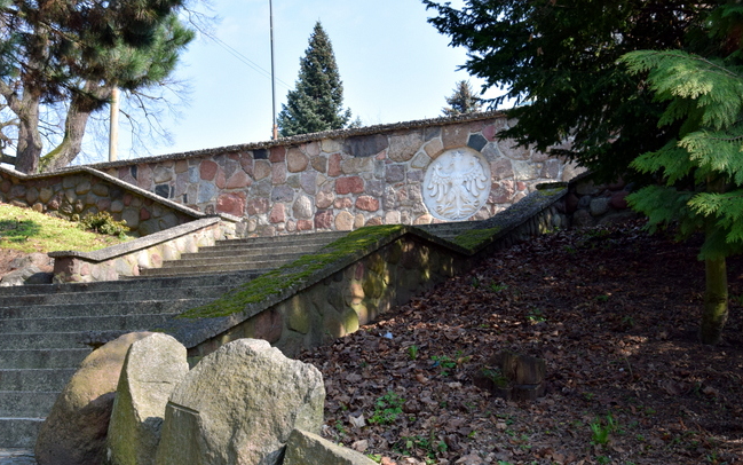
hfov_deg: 41.0
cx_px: 390
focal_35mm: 49
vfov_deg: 26.3
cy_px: 277
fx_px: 992
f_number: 10
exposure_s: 1/200
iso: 400
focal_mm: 26
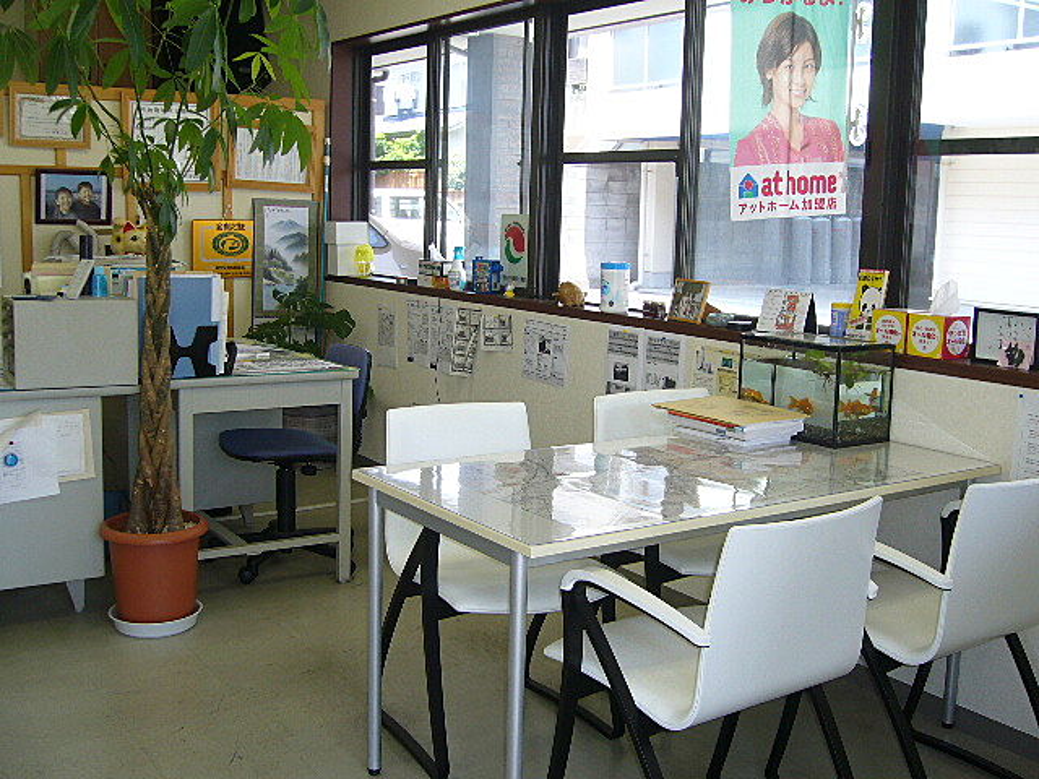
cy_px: 390
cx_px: 520
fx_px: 1201
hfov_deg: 46.8
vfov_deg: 36.0
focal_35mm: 40
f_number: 3
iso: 80
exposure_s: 1/60
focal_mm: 6.6
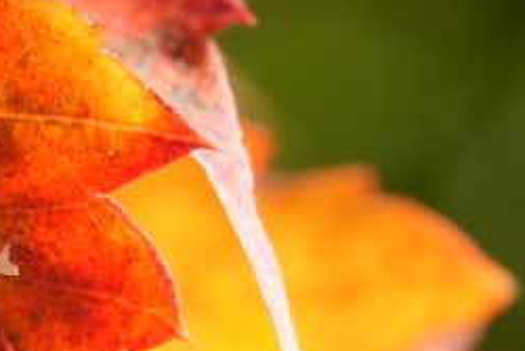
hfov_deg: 3.5
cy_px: 156
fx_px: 8507
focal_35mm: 583
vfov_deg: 2.4
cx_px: -59
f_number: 4
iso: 400
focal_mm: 90
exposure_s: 1/1250
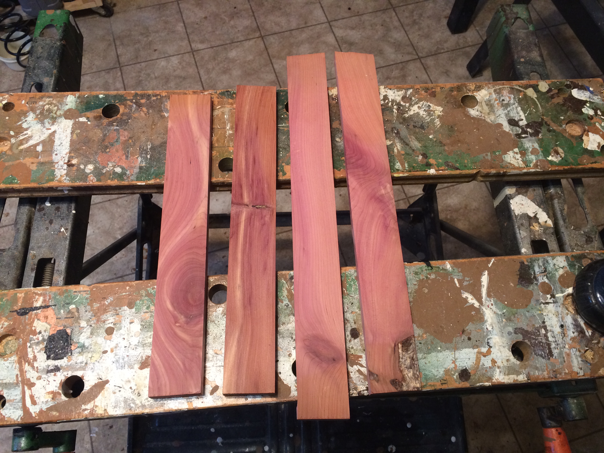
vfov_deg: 48.2
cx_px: 302
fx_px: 506
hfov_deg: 61.7
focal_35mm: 29
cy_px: 226
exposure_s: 1/30
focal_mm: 4.15
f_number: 2.2
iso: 125
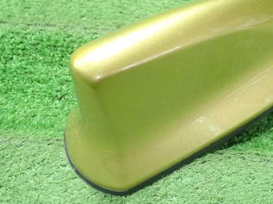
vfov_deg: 30.9
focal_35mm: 47
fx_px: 371
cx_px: 190
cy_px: 97
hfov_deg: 39.8
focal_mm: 5.5
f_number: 2.3
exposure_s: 1/125
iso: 640
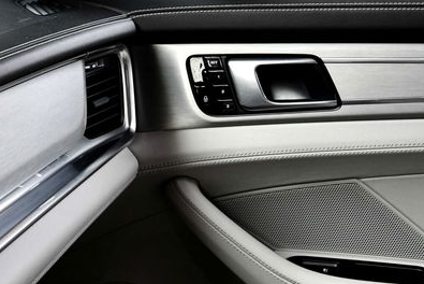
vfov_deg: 13.5
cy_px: 44
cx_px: 83
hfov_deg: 20.0
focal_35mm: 101
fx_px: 1190
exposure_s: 1/60
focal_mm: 35
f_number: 5.6
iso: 1000
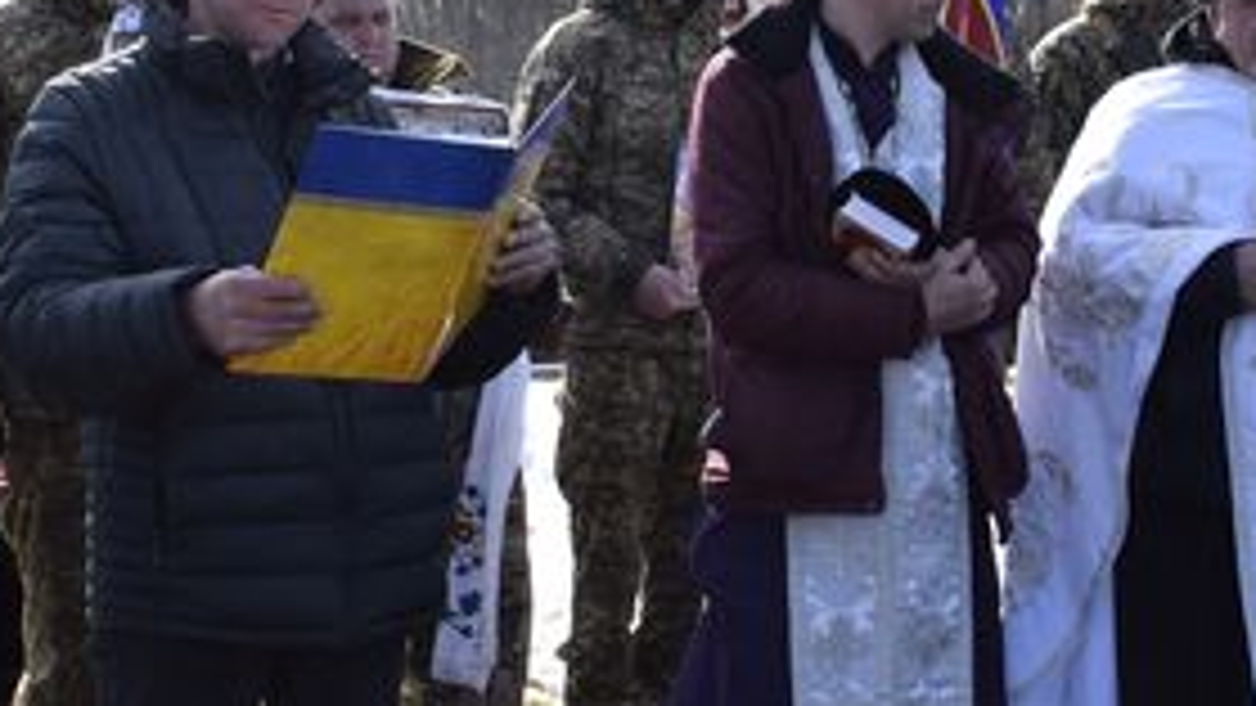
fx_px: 2531
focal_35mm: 76
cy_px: 438
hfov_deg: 27.9
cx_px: 689
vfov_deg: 15.9
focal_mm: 18
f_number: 5
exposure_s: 1/800
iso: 200
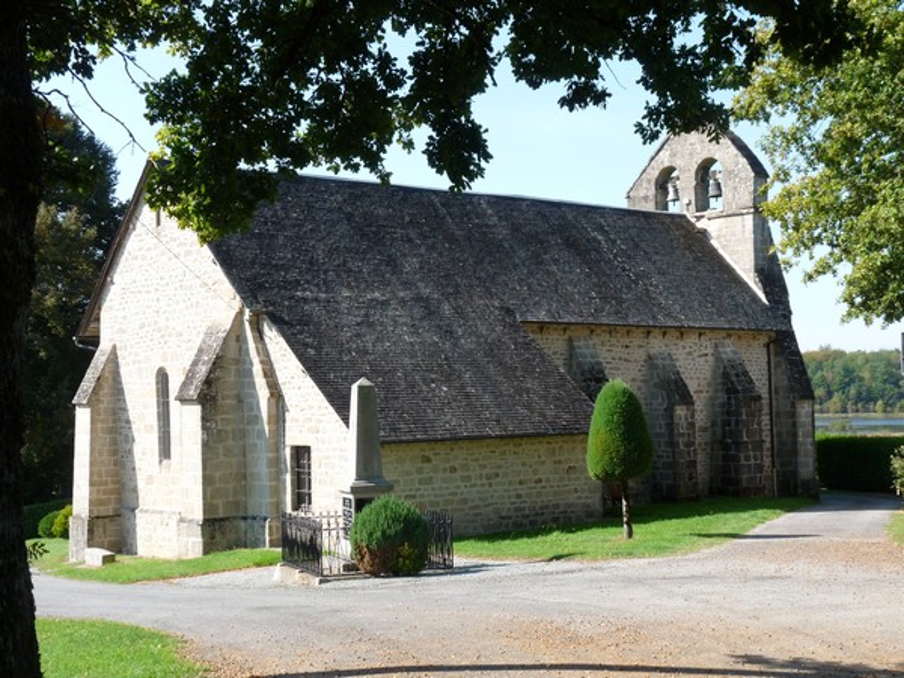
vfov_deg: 26.6
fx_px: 1436
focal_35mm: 55
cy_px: 339
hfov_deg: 34.9
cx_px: 452
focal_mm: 9.9
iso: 100
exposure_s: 1/200
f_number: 5
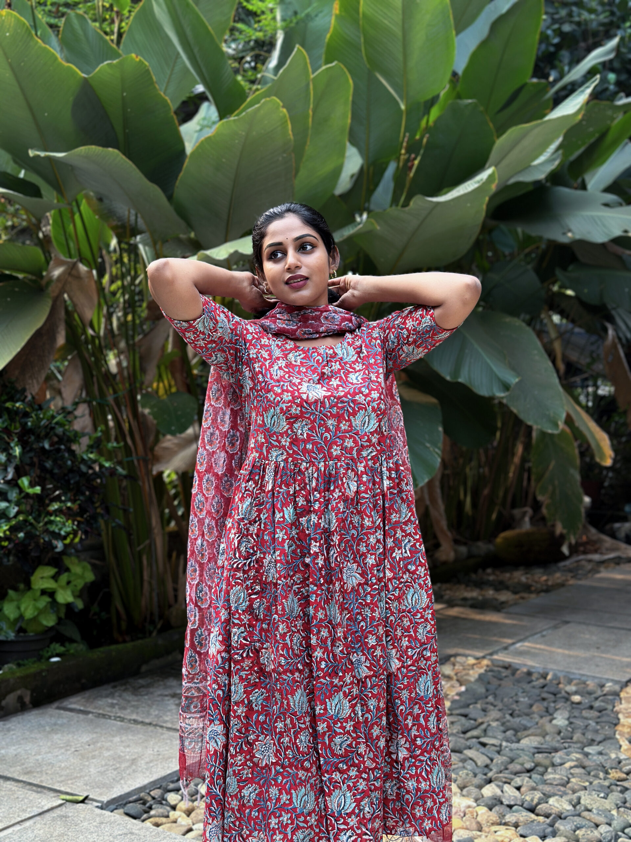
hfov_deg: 30.3
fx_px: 1167
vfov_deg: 39.7
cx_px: 316
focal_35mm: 48
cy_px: 421
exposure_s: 1/244
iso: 80
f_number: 1.78
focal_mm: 6.86
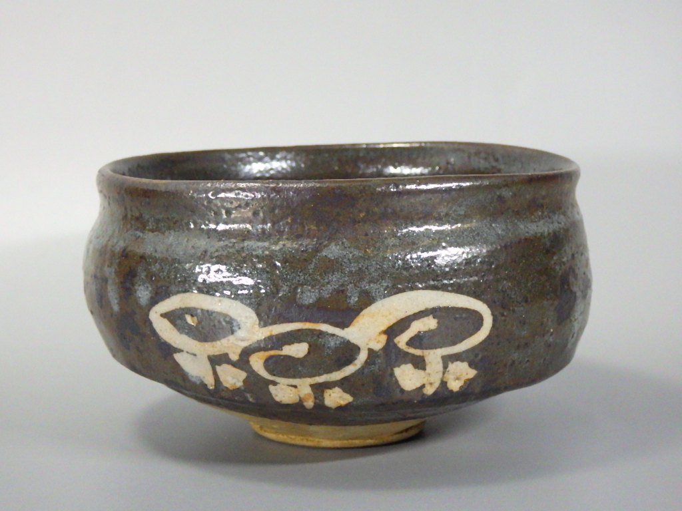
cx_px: 341
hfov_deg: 25.3
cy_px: 256
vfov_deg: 19.1
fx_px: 1517
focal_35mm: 77
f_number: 4.8
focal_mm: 13.7
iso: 400
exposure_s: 1/50
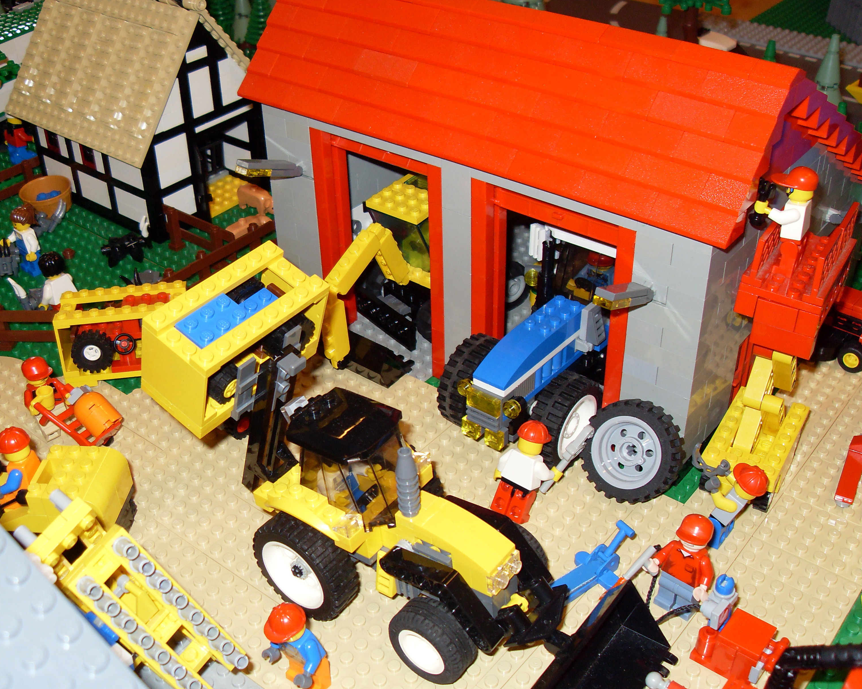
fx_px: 995
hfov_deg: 46.8
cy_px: 343
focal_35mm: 39
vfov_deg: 38.2
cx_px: 453
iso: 100
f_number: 2.8
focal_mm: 6.3
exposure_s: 1/45
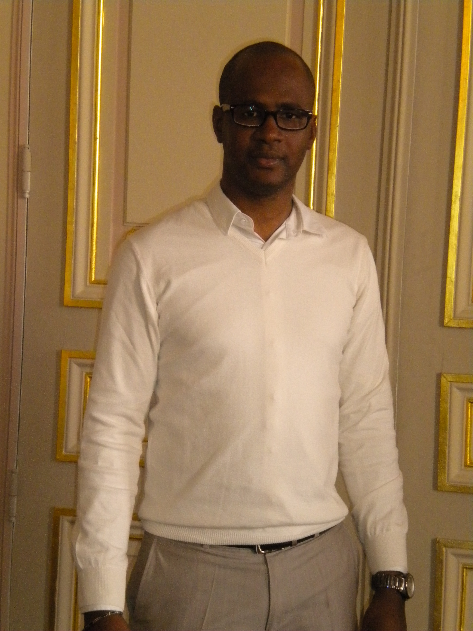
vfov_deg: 18.7
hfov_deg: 14.1
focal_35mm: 105
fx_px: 1913
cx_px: 236
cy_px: 316
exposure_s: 1/60
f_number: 5.9
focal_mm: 18.9
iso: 800
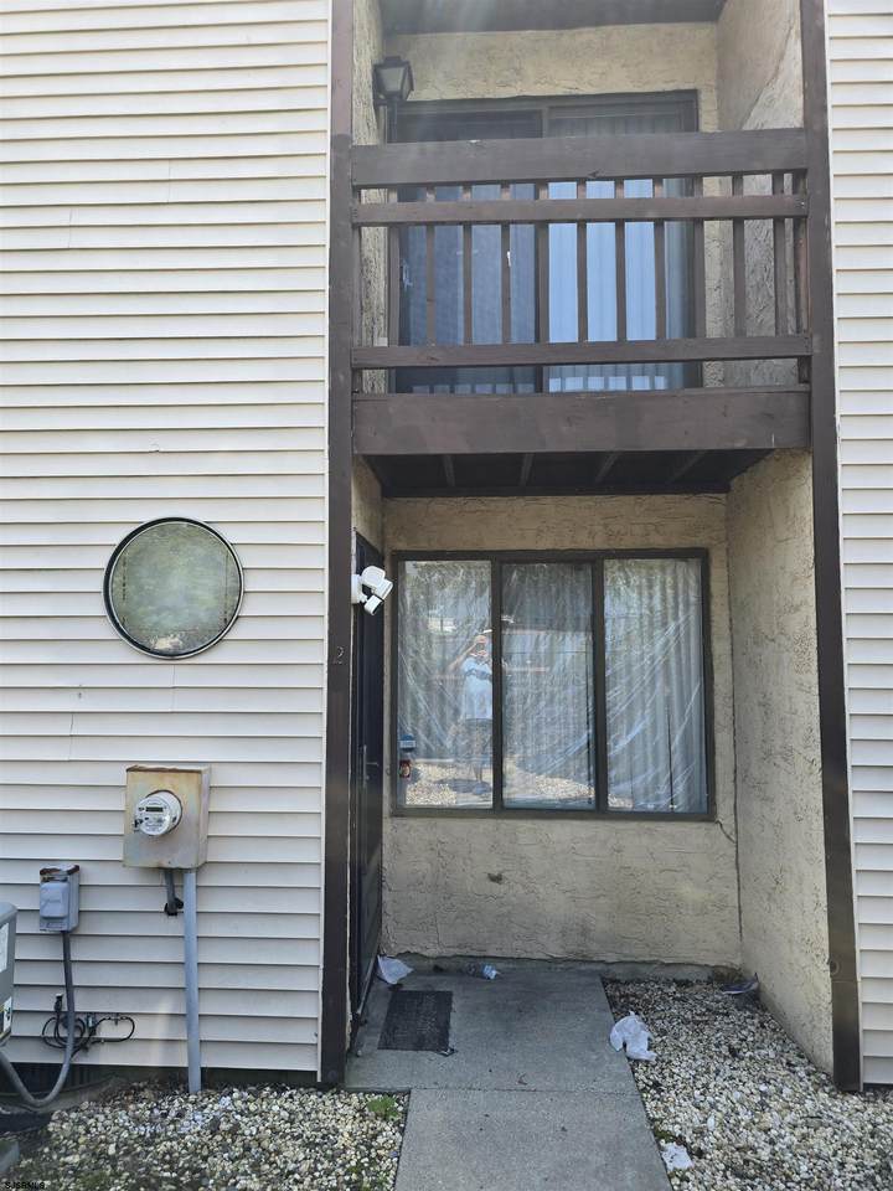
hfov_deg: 58.9
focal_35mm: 23
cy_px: 596
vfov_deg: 73.9
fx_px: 791
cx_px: 446
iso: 12
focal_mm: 6.3
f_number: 1.7
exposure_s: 1/181
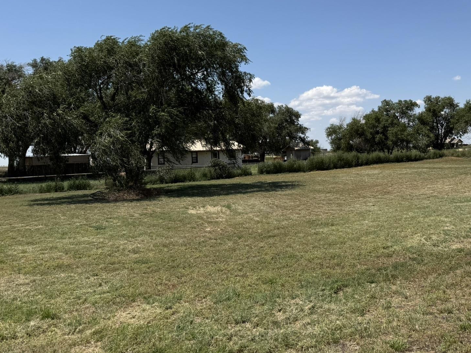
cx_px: 316
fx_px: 463
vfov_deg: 41.6
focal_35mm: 34
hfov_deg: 52.9
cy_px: 143
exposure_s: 1/5348
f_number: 1.78
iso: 80
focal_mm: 6.76
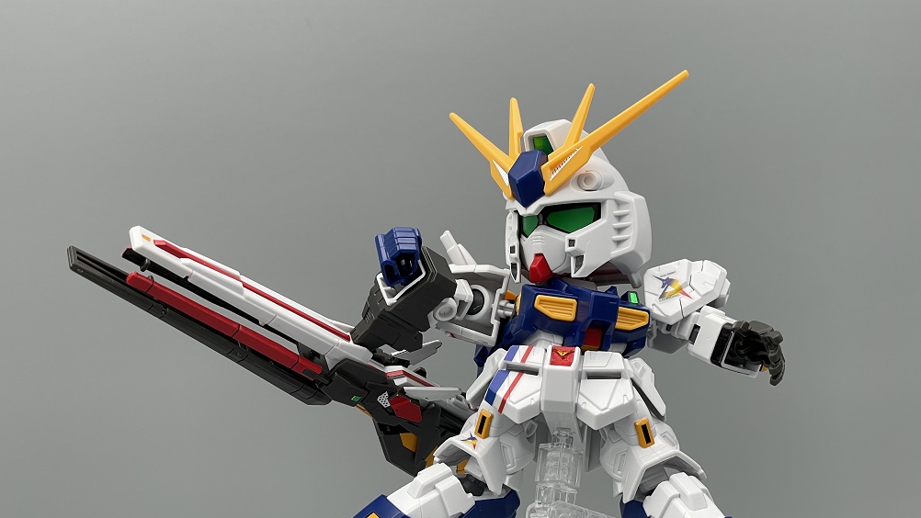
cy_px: 326
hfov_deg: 36.6
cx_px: 460
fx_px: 1392
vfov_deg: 21.0
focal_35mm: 57
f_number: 2
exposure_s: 1/140
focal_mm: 6
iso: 25
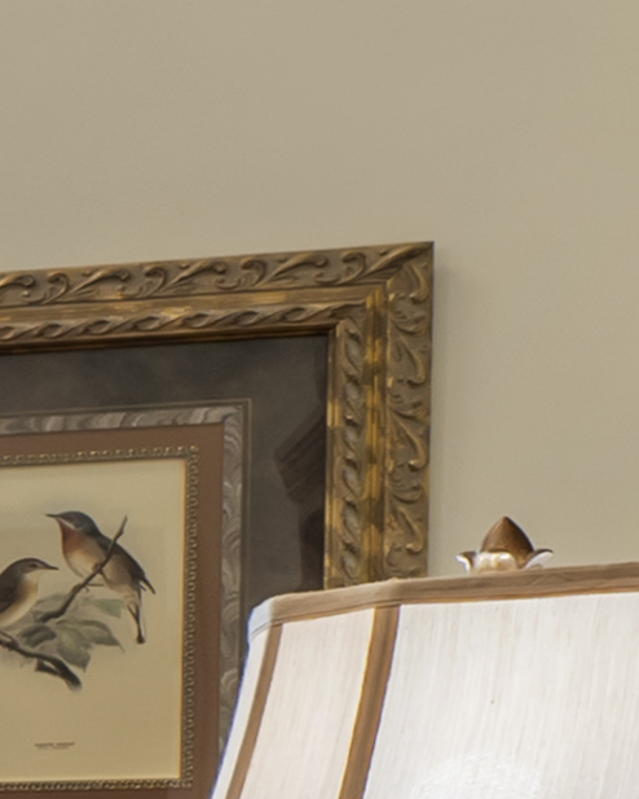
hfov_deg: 6.9
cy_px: 1140
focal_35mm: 147
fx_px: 3473
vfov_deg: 12.6
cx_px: -2221
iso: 400
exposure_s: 1/50
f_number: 10
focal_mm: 16
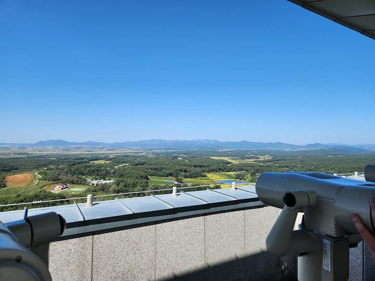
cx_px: 188
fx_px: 249
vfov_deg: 58.9
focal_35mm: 23
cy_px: 140
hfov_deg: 73.9
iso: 20
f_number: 1.8
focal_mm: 5.4
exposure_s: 1/1619
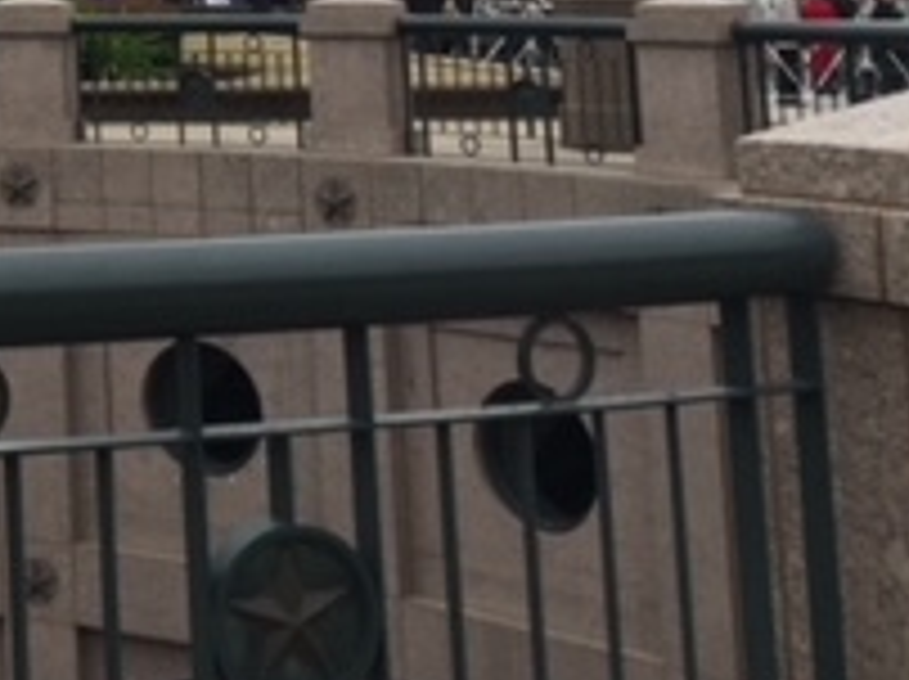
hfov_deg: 19.6
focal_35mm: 92
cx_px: -274
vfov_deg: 15.0
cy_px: -306
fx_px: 2413
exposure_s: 1/628
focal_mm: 4.15
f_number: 2.2
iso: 32
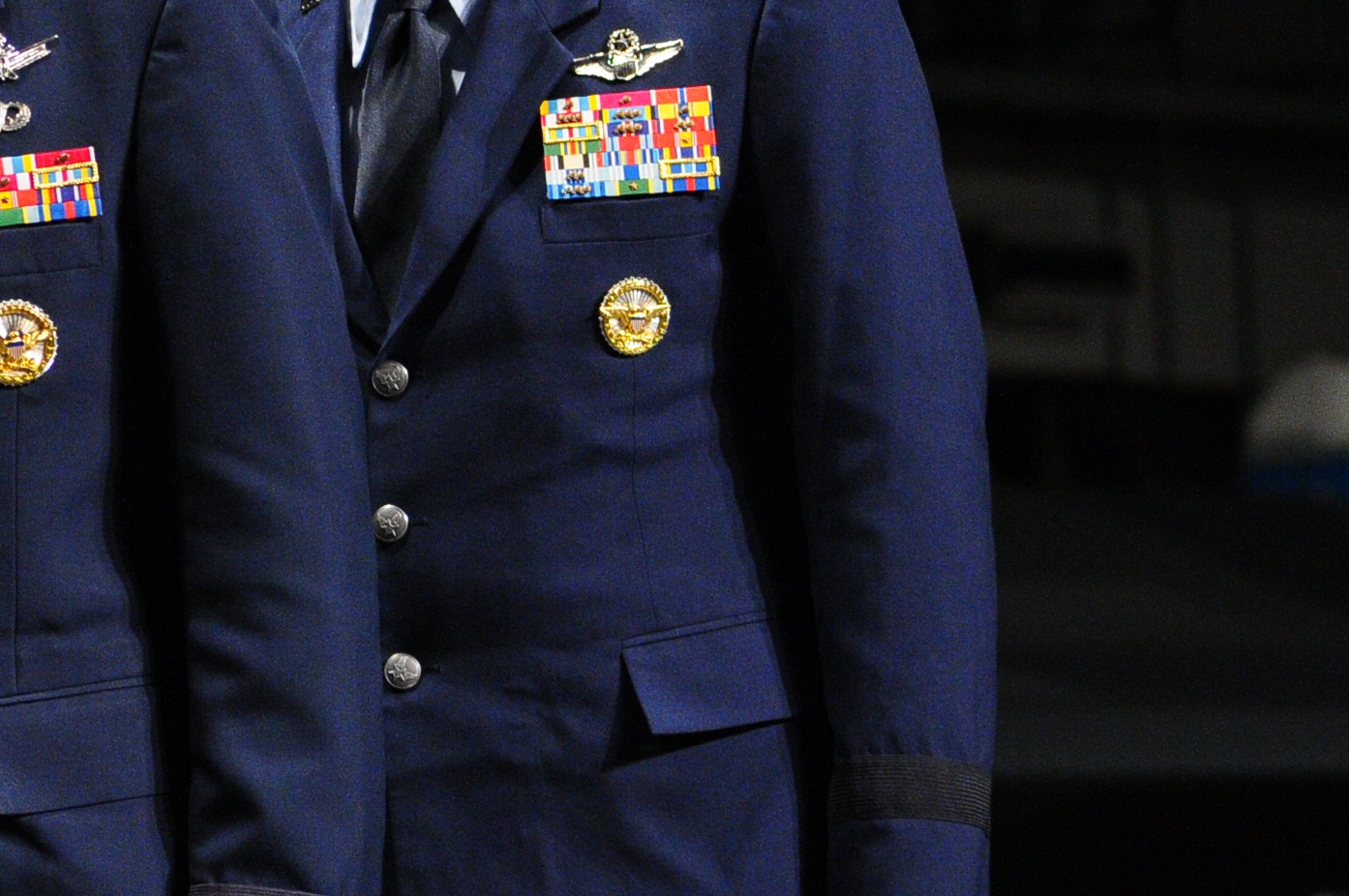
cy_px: 38
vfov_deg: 4.7
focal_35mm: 294
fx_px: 11010
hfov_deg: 7.0
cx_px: -126
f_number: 4
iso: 1600
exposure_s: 1/50
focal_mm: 85
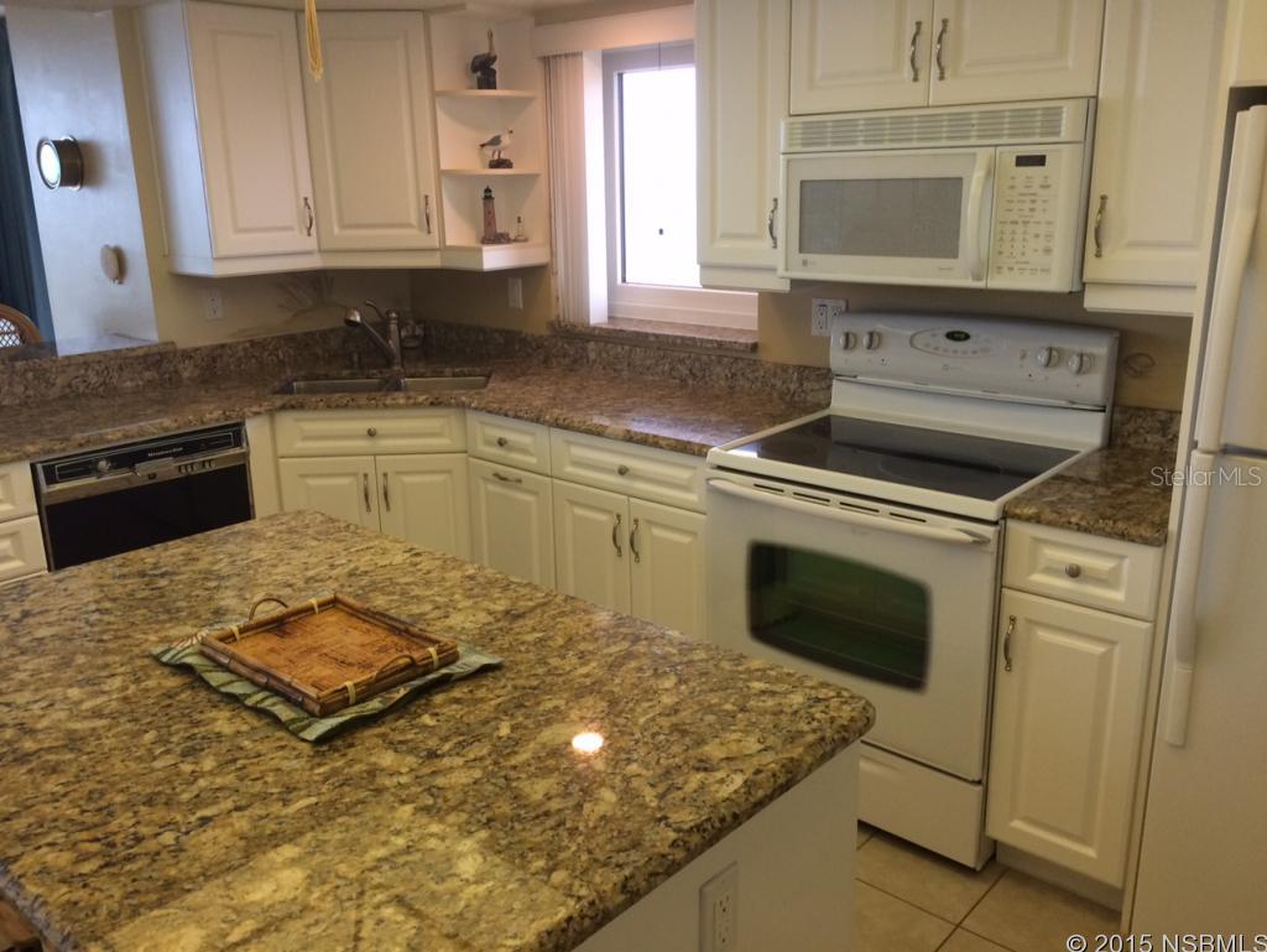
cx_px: 634
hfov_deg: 61.6
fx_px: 1062
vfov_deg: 48.3
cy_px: 476
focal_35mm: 29
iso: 50
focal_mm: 4.15
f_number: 2.2
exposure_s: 1/30
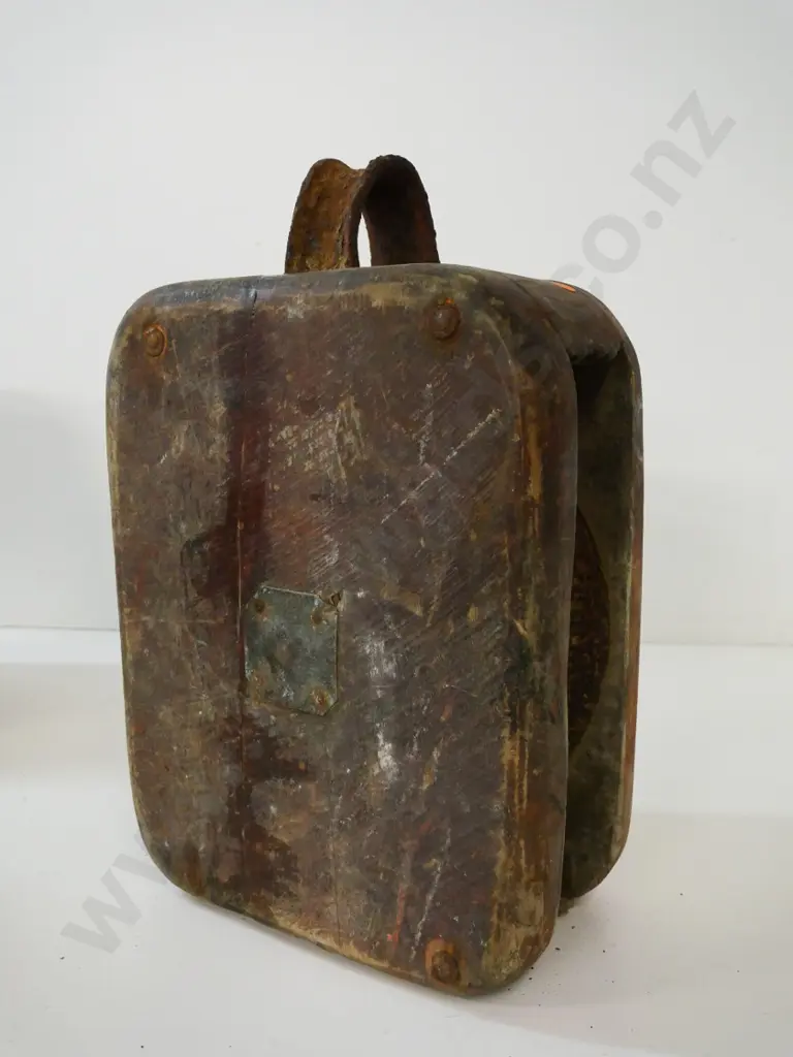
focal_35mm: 34
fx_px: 1039
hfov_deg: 41.8
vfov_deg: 54.0
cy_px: 528
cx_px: 396
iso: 3200
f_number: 5
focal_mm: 17
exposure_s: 1/125
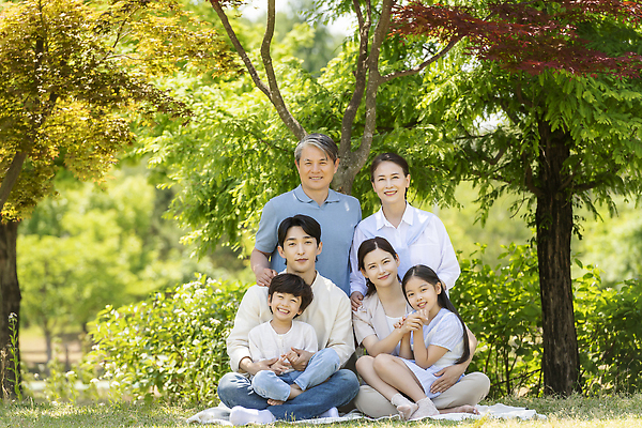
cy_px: 214
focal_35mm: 200
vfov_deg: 6.9
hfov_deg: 10.3
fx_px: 3566
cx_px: 321
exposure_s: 1/250
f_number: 5.6
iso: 160
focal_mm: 200
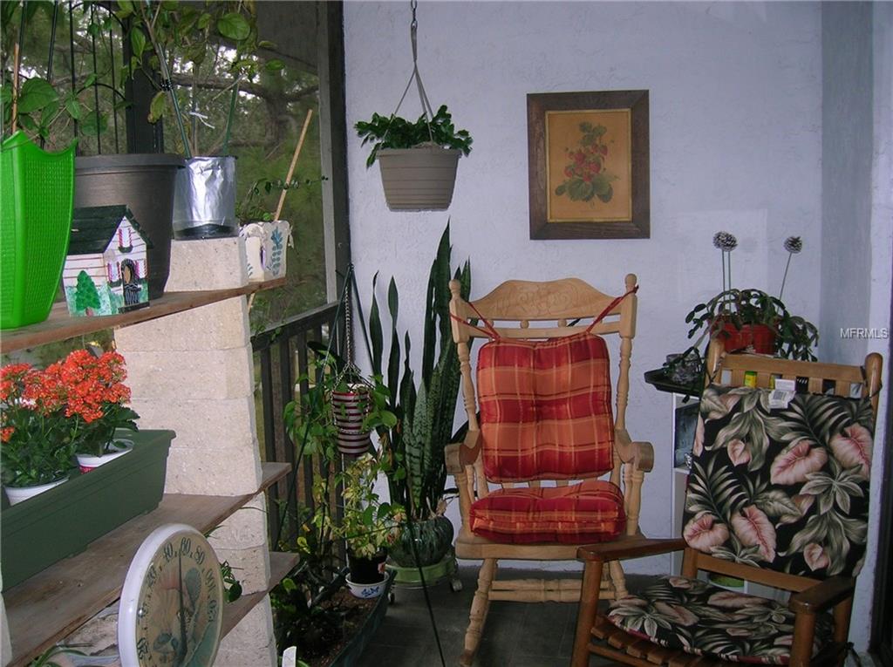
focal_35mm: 34
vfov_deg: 41.7
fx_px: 876
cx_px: 446
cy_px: 334
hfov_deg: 54.0
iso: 64
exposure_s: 1/60.1
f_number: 2.9
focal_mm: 5.7
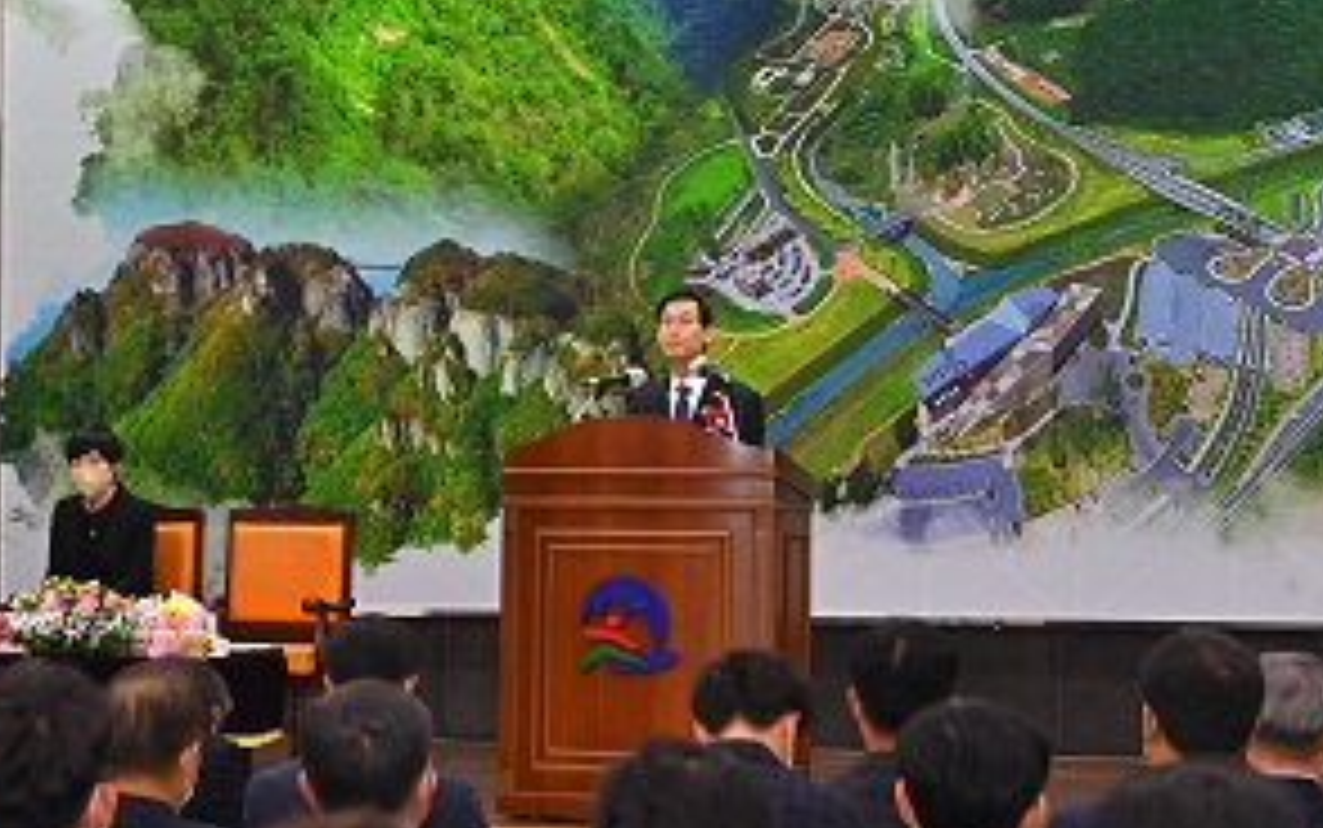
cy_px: 158
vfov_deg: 10.5
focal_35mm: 124
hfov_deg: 16.8
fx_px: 4473
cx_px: 576
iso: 3200
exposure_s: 1/160
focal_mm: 56
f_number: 4.5
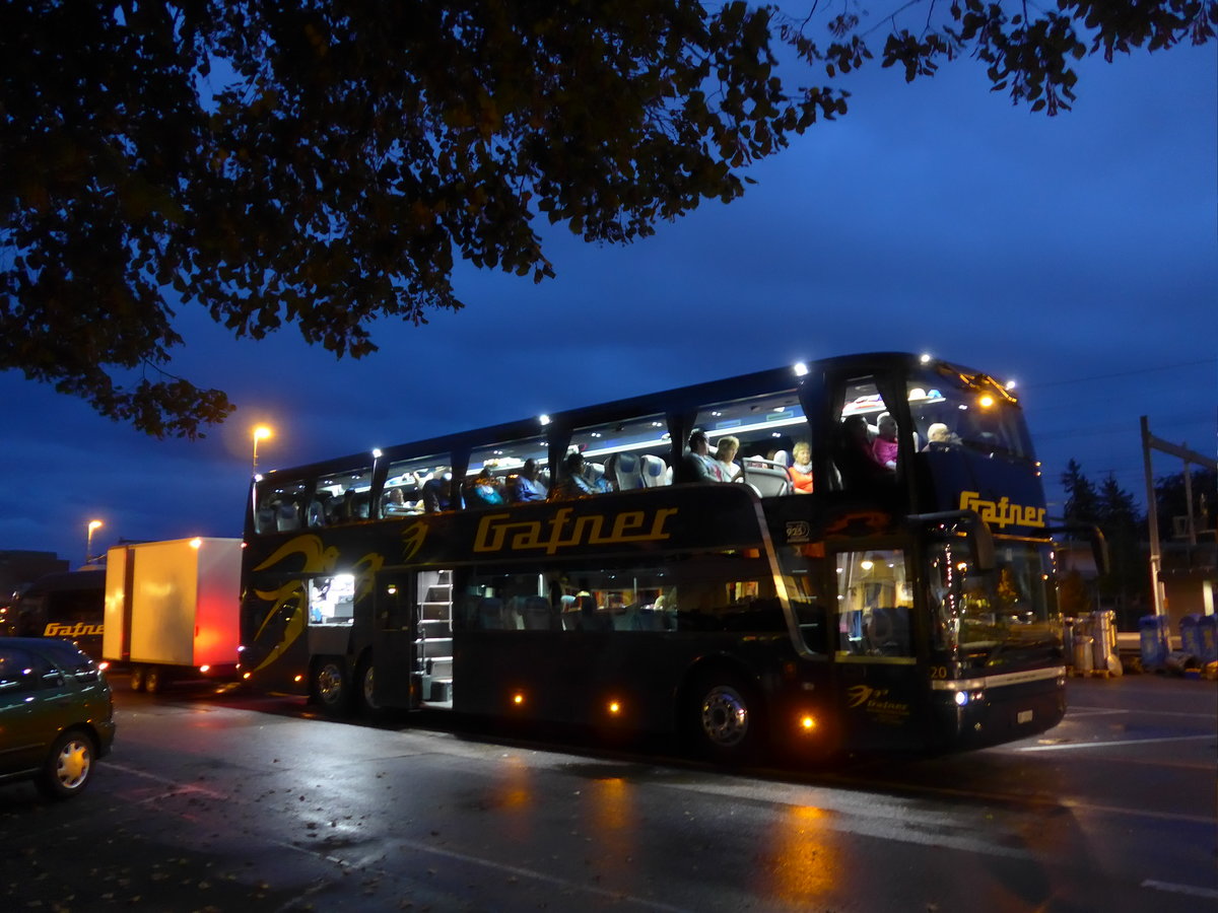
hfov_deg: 61.7
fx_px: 1020
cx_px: 609
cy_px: 456
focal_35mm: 29
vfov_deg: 48.2
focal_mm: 6
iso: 800
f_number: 2
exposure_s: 1/5
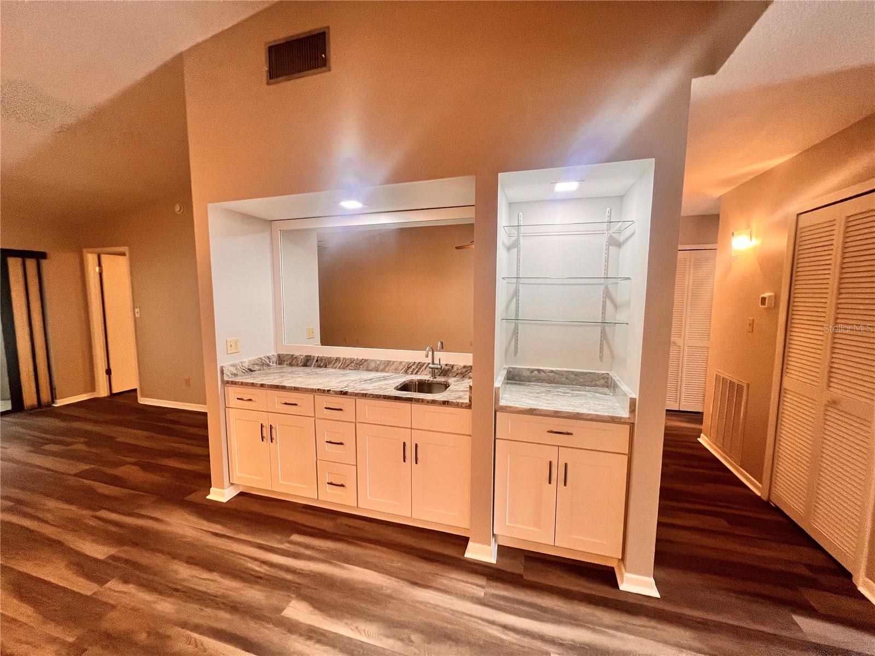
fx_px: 329
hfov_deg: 106.2
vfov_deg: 89.9
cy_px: 328
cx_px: 438
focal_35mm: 13
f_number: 1.8
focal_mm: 1.57
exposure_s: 1/120
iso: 200
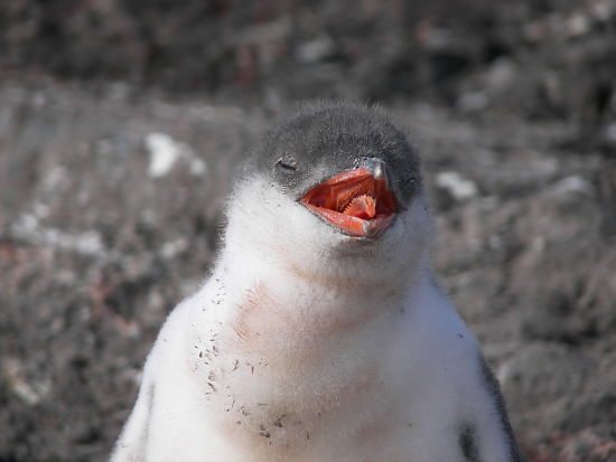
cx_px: 308
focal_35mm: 352
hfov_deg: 5.6
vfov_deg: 4.2
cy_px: 231
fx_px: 6267
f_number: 3.6
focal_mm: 58.5
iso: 50
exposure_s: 1/800
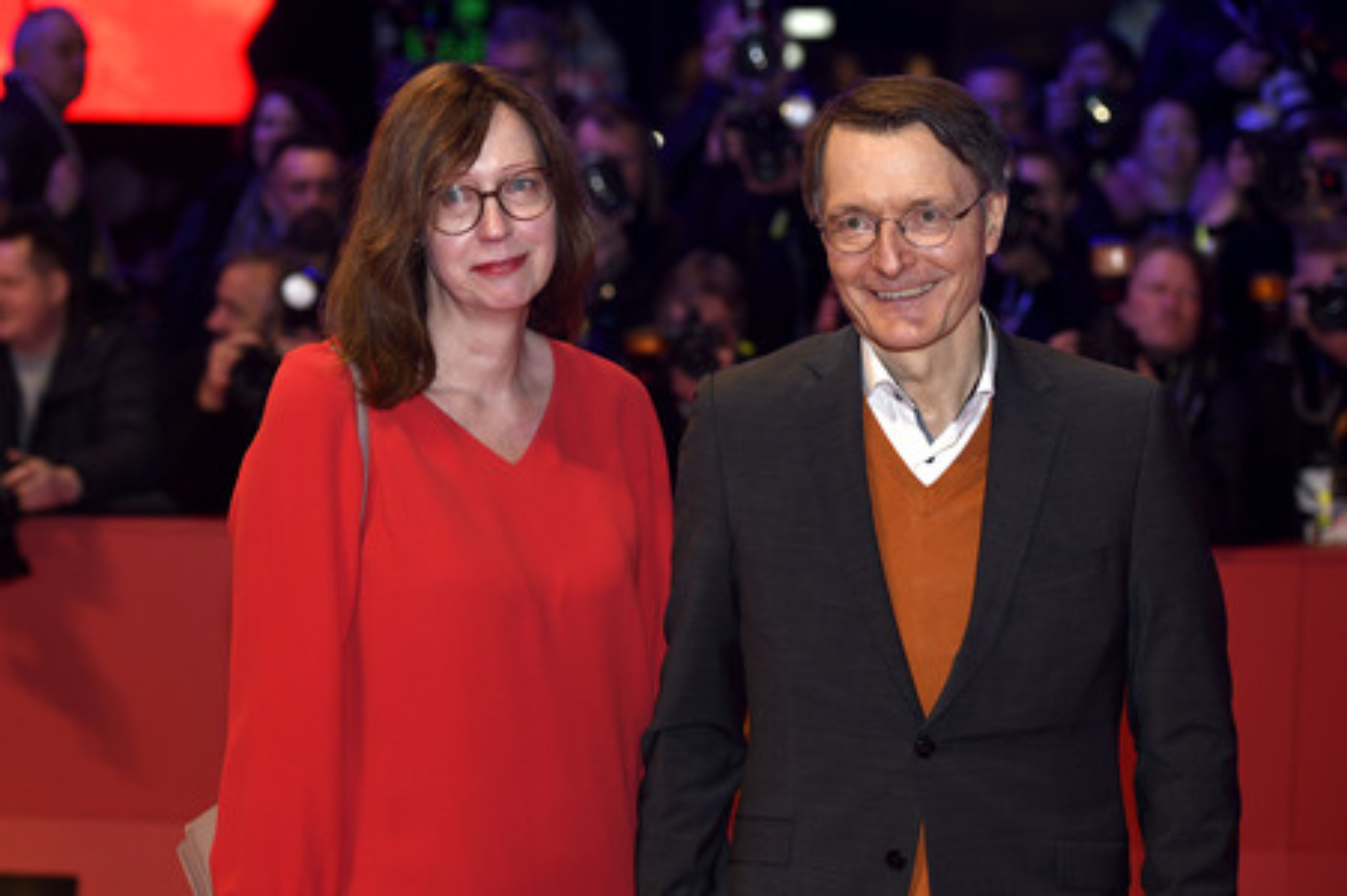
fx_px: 2617
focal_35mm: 70
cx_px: 674
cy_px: 448
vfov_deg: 19.4
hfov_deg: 28.9
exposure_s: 1/640
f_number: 3.5
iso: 800
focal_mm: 70
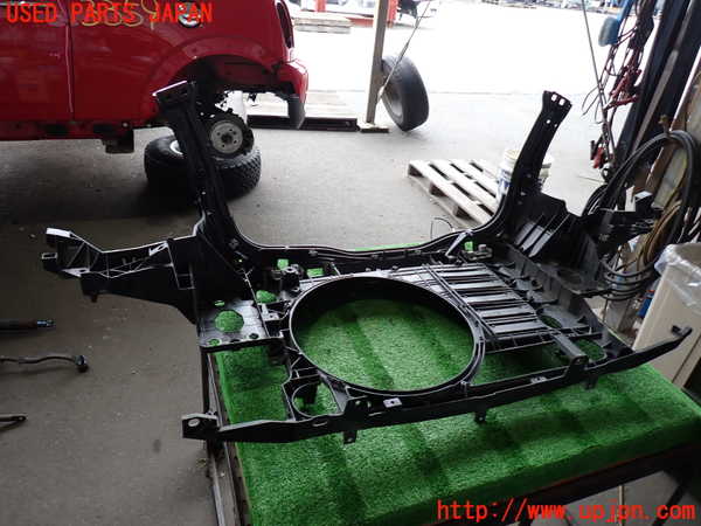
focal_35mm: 25
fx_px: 506
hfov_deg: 69.4
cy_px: 263
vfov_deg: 54.9
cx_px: 350
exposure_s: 1/60
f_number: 2
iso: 100
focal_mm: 4.5
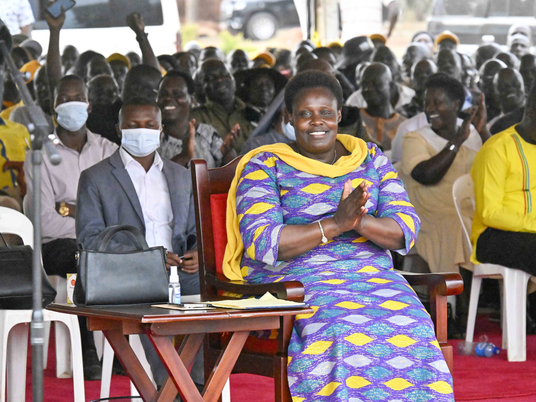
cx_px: 262
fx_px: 3654
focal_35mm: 236
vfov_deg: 6.3
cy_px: 216
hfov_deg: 8.4
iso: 14400
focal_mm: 200
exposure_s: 1/2500
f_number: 8
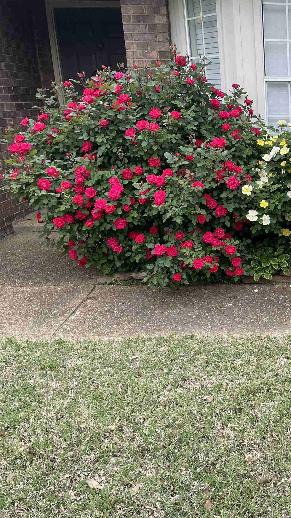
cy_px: 258
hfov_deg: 27.9
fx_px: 521
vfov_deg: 52.8
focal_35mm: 38
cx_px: 336
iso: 32
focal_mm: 4.2
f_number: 1.6
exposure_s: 1/506
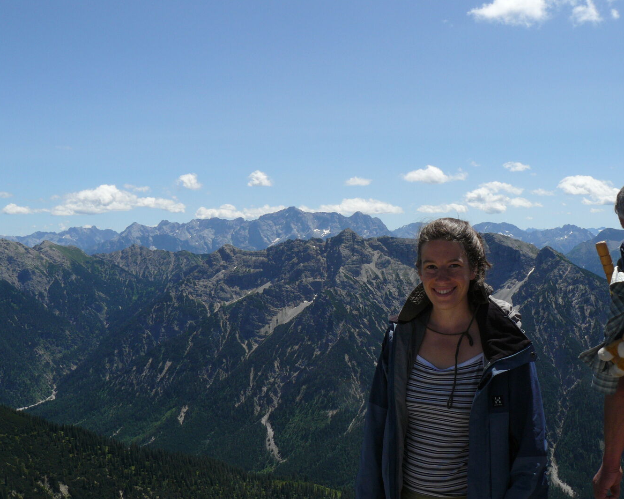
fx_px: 702
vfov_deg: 39.1
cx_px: 334
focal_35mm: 38
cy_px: 251
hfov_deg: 47.9
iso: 100
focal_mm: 6
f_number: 6.3
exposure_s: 1/500
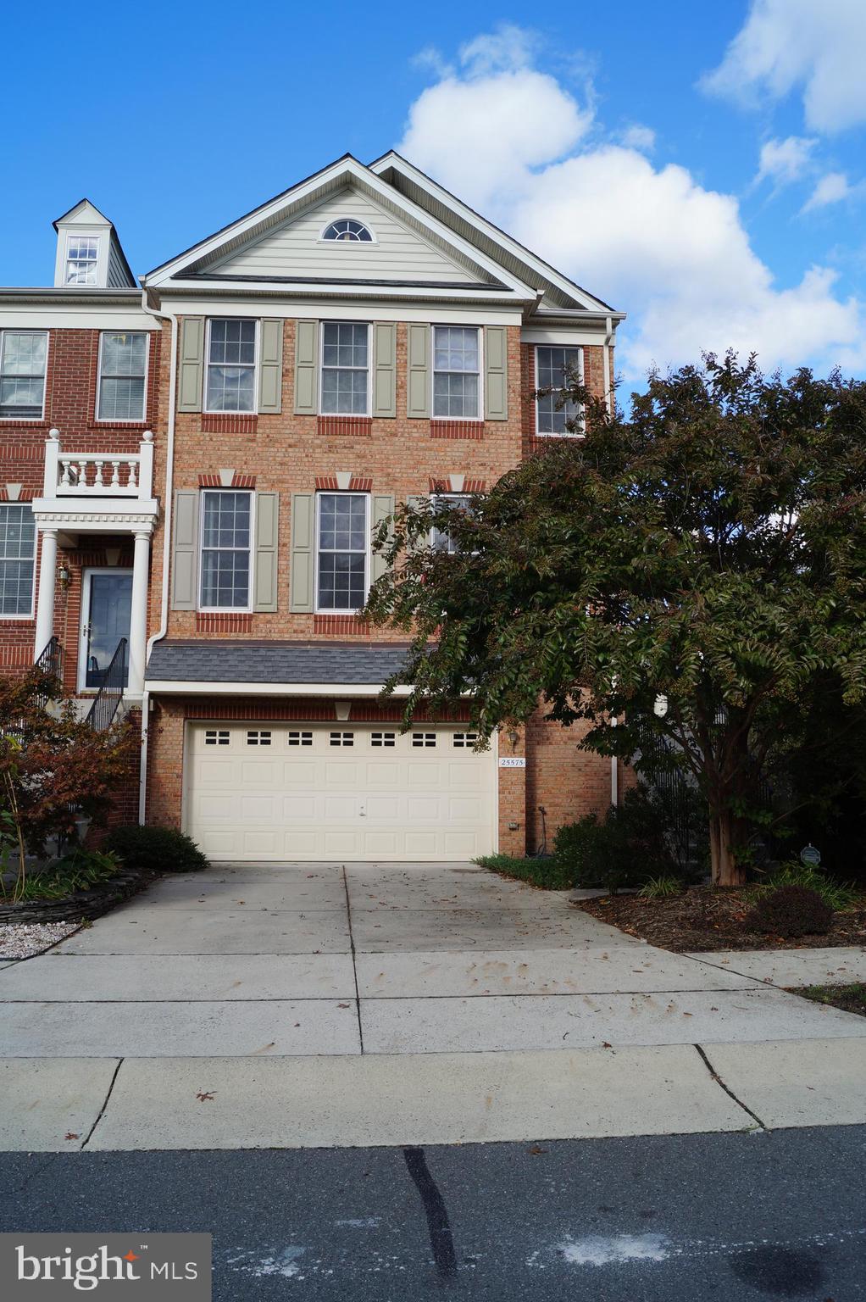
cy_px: 651
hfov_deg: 47.9
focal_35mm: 27
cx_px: 433
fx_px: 975
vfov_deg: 67.4
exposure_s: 1/160
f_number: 10
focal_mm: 18
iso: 100
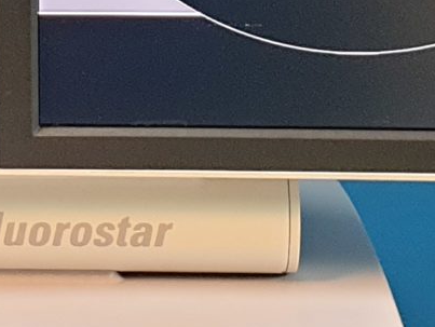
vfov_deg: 8.9
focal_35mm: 165
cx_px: 39
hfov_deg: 11.9
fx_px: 2075
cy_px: -109
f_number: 2.4
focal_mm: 4.3
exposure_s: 1/33
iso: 250
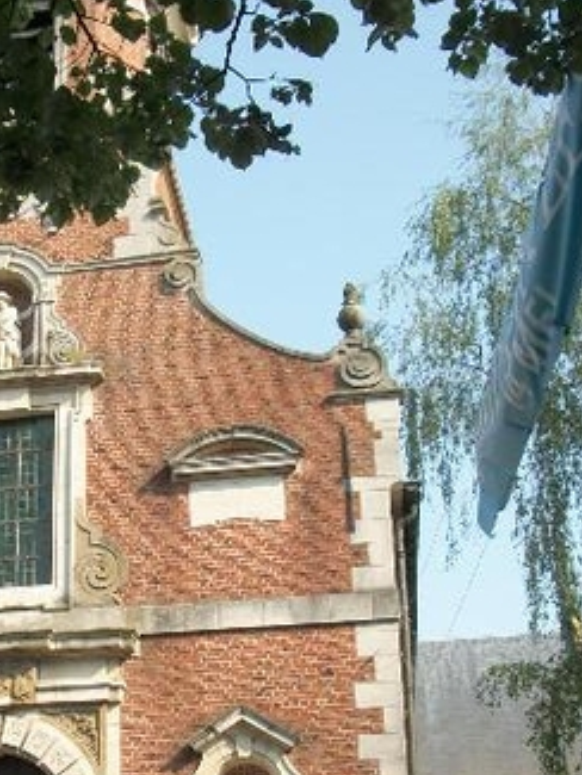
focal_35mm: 59
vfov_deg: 32.2
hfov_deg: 24.3
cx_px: 91
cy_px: 556
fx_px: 1322
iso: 80
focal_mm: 5.7
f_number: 8.8
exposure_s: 1/100
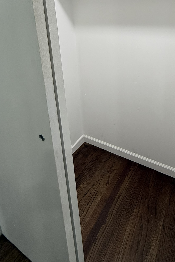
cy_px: 62
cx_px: 122
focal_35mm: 23
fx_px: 168
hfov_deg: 53.6
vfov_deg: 70.4
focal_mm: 2.22
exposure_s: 1/120
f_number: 2.2
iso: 160
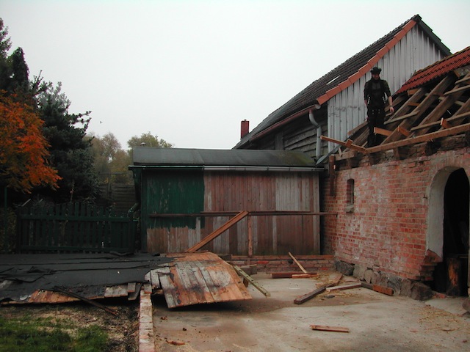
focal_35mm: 38
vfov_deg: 37.7
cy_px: 176
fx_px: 516
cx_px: 235
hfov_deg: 49.0
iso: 100
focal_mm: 8
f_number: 2.8
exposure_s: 1/105
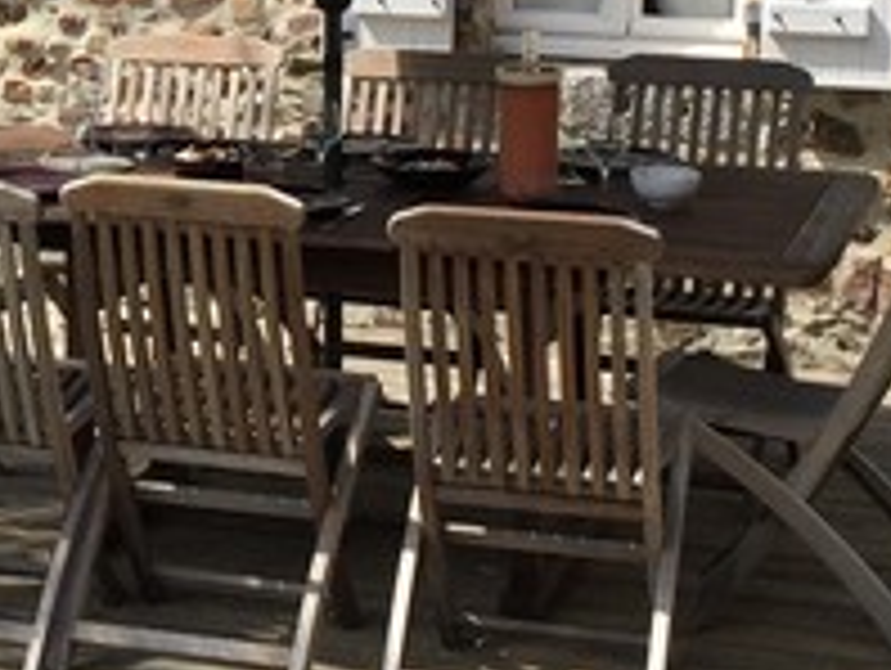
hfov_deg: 16.2
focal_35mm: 117
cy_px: -13
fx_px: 3015
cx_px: -126
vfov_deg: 12.5
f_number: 2.2
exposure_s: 1/1582
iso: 32
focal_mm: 4.15
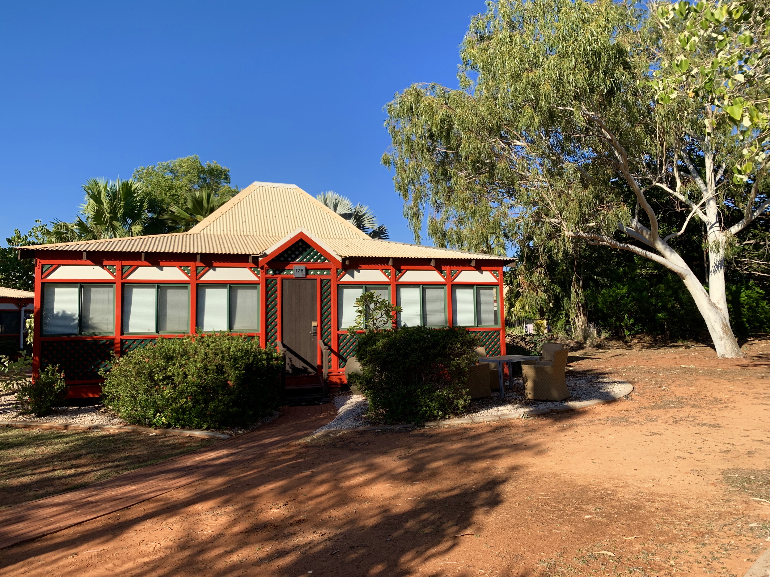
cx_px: 385
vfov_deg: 53.1
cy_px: 288
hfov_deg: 67.3
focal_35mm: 26
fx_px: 578
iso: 25
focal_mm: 4.25
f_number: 1.8
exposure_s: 1/1350
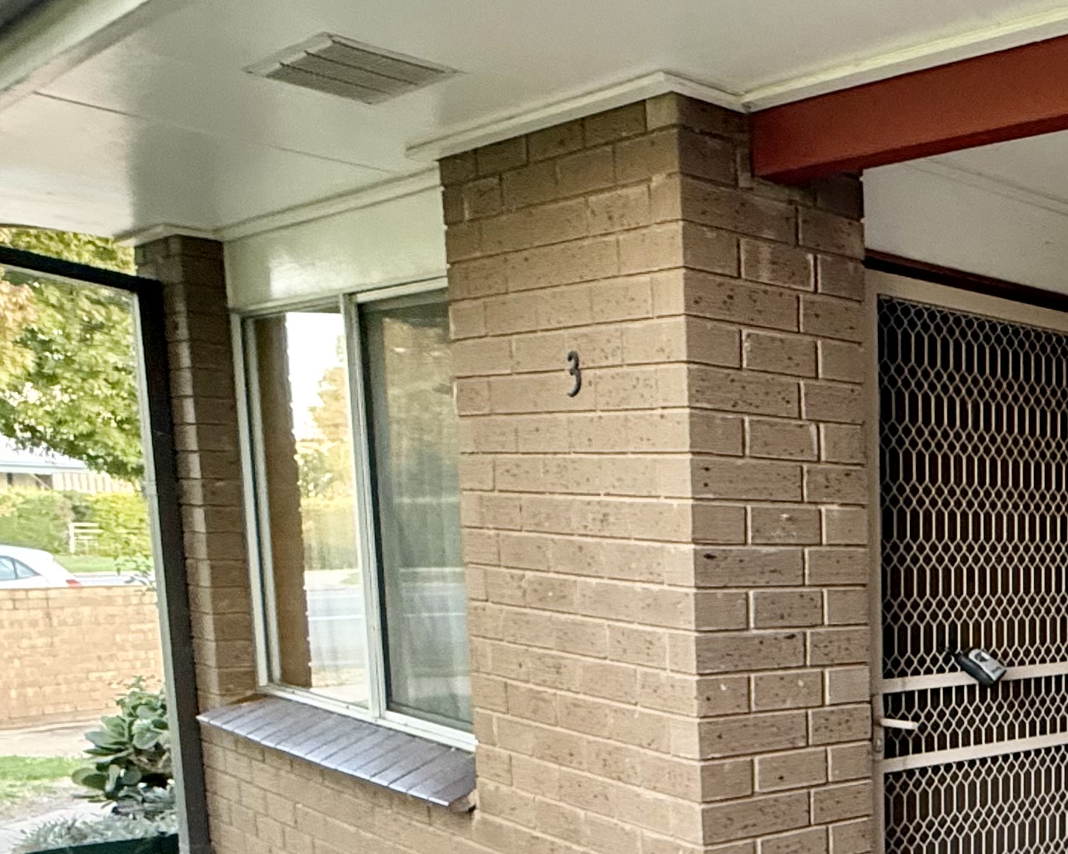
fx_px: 1265
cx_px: 1392
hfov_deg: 33.4
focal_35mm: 40
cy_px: 701
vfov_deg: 35.9
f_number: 2.2
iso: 320
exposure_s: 1/83
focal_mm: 2.22
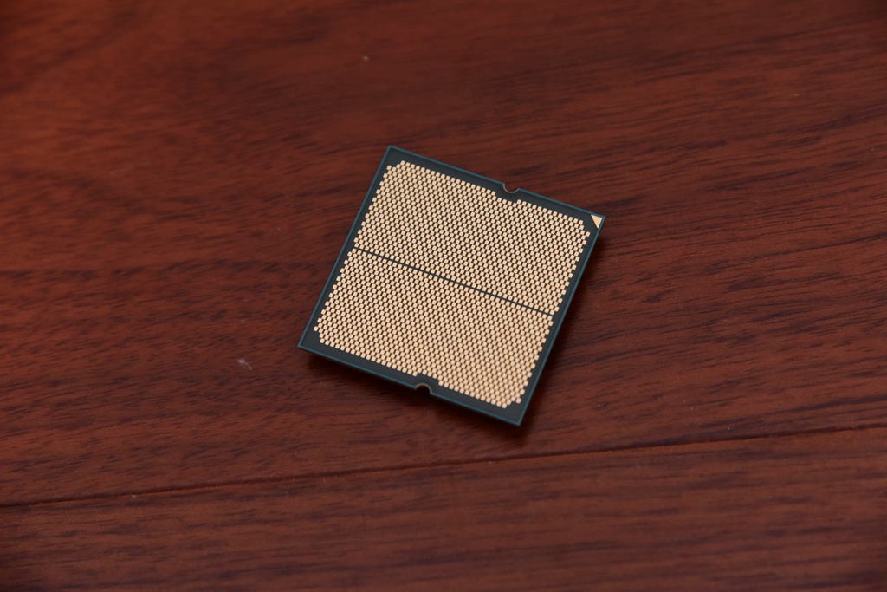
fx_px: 2957
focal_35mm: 120
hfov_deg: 17.1
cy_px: 296
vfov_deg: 11.4
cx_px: 444
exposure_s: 1/60
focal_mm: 120
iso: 1600
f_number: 5.6
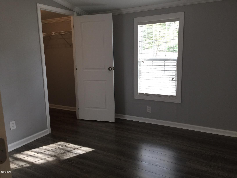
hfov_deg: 61.7
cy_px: 89
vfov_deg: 48.2
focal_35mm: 29
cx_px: 118
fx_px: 199
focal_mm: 4.15
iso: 32
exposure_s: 1/30
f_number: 2.2
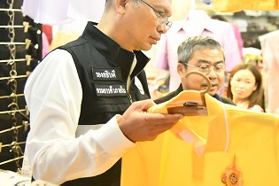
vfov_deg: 17.4
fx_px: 604
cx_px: 178
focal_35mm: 78
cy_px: 57
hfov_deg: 25.9
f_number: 4.5
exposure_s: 1/320
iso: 25600
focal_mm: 44
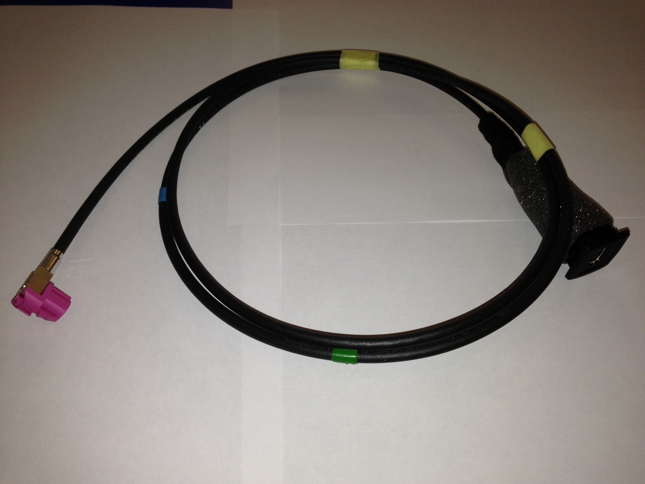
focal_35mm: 33
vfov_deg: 42.9
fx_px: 615
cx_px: 322
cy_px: 242
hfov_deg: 55.4
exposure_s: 1/95
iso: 50
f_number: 2.4
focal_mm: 4.13
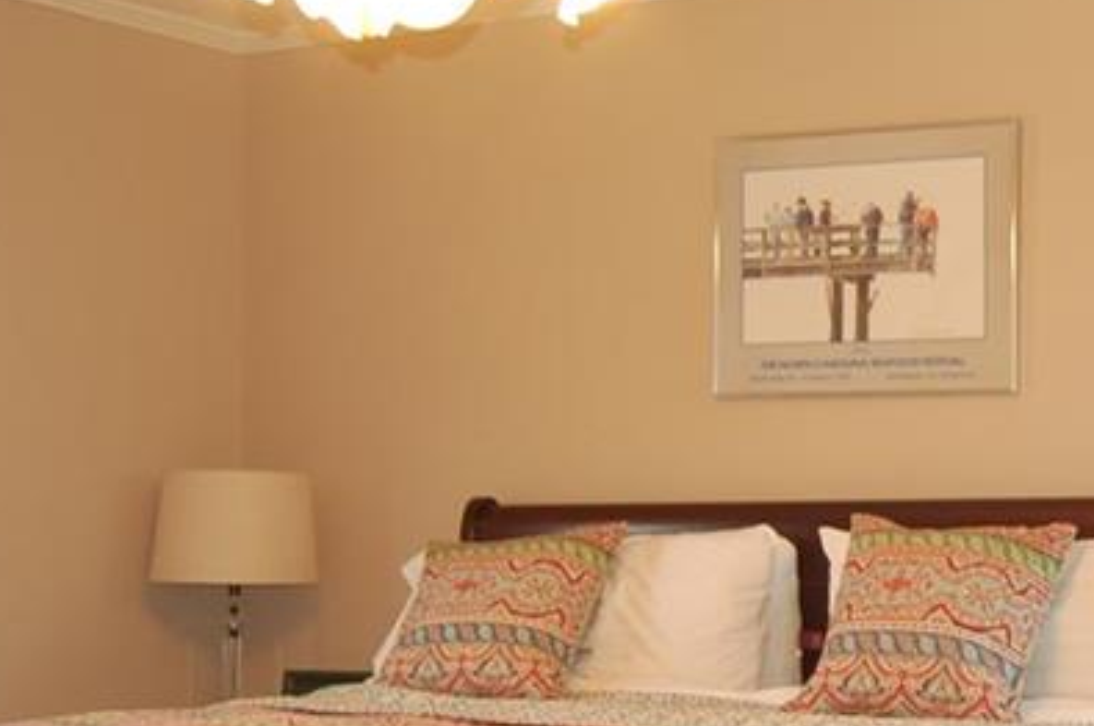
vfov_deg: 19.4
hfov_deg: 28.2
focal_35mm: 70
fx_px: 2124
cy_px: 457
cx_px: 895
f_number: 3.5
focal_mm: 18
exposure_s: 1/60
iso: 400
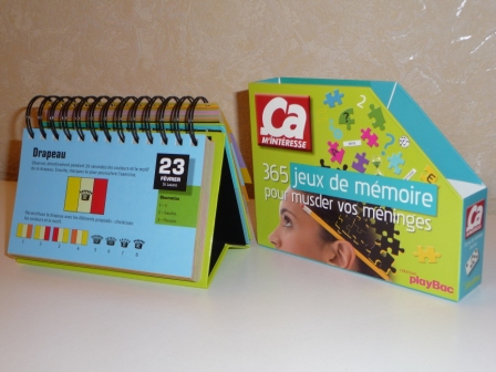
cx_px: 248
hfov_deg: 46.8
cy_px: 186
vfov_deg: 36.0
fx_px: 573
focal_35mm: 40
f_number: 3.9
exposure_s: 1/30
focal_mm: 6.7
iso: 100
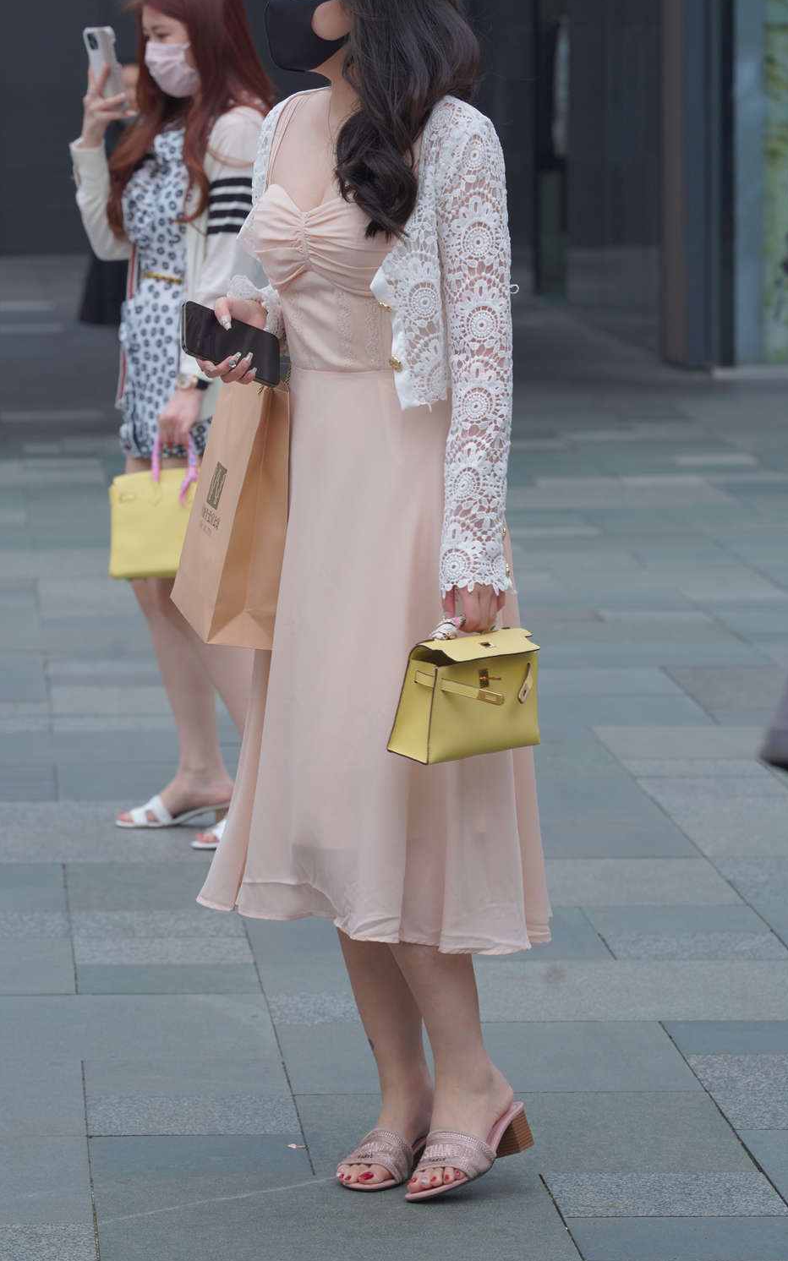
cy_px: 539
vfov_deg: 12.6
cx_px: 290
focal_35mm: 166
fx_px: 5706
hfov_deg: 7.9
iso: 500
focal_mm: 135
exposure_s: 1/500
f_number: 7.1
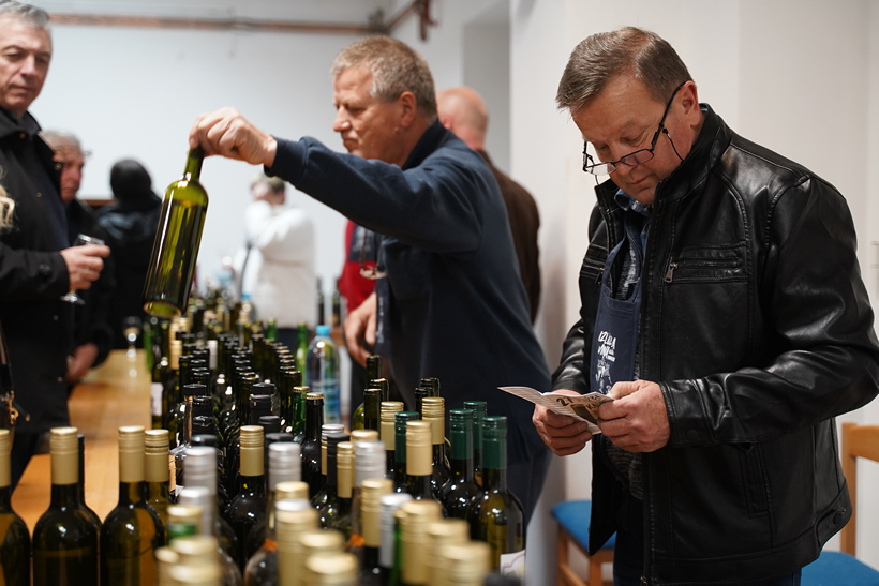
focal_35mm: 50
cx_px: 440
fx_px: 1221
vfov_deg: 27.0
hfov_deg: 39.6
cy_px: 293
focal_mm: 50
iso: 2000
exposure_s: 1/80
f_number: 2.8
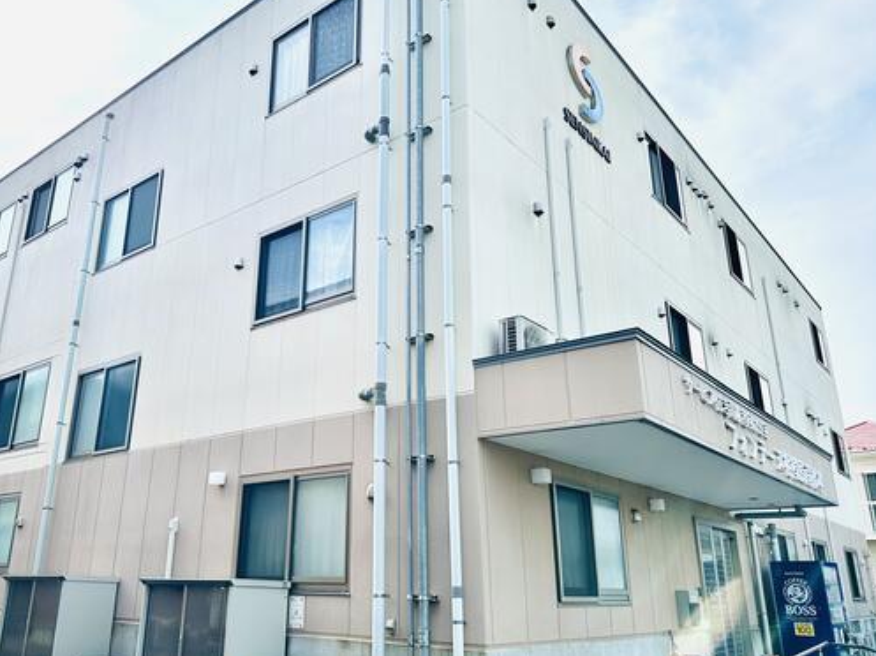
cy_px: 316
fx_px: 733
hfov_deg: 61.3
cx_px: 358
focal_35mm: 29
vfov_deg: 48.2
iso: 80
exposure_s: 1/4545
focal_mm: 6.86
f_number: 1.78
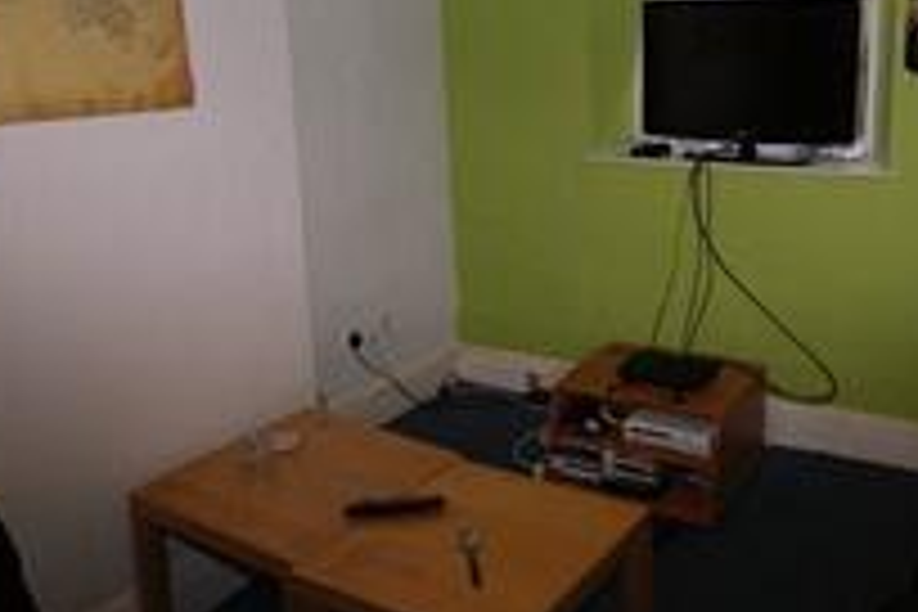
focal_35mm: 33
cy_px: 225
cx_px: 580
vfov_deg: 39.7
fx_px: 841
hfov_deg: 56.5
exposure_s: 1/60
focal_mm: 10
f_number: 5.6
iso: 400
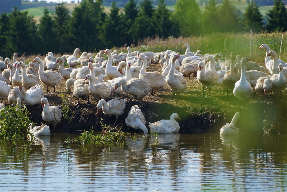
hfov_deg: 10.8
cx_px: 144
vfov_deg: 7.2
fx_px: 1523
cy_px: 96
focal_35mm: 191
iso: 100
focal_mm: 191
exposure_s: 1/200
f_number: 6.3
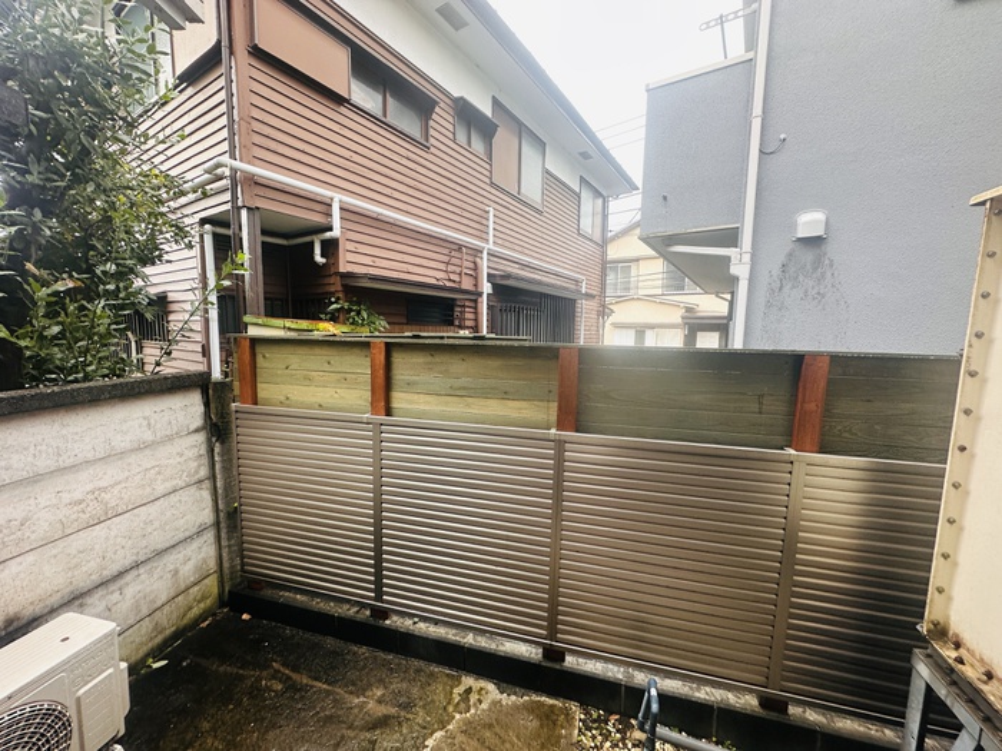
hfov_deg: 102.1
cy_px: 376
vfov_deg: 85.7
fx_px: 405
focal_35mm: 14
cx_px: 501
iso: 80
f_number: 2.2
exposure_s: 1/99
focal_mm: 2.22
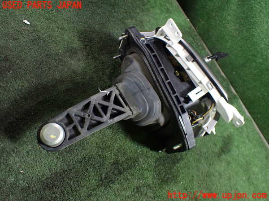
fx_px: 233
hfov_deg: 60.0
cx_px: 134
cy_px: 100
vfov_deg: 46.8
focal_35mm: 30
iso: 800
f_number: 2.3
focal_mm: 5.4
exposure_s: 1/100
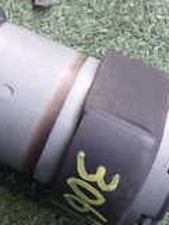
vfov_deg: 20.9
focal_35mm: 93
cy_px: 59
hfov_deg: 15.3
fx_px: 605
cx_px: -43
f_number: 2
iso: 200
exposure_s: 1/80
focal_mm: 4.5
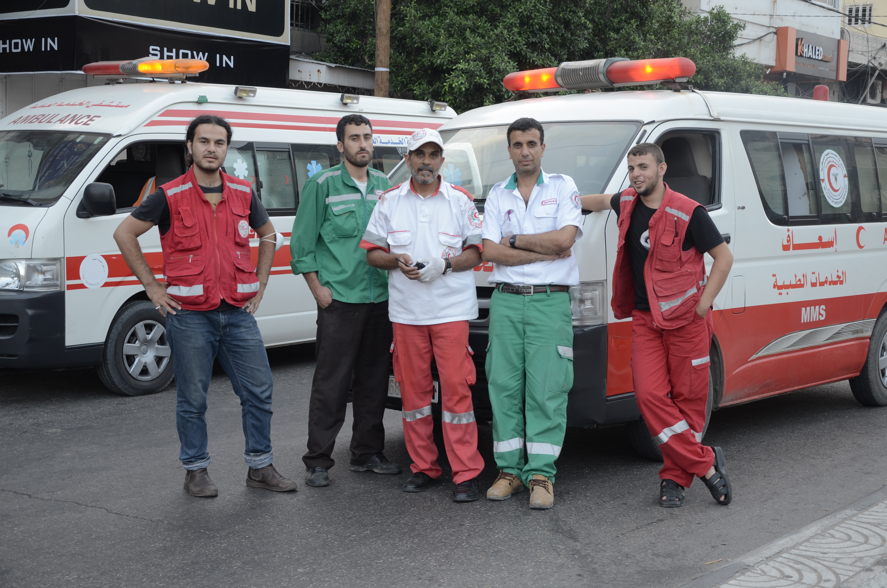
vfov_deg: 25.6
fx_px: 1291
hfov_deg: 37.9
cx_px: 444
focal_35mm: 52
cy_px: 294
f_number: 4.5
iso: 200
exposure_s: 1/40
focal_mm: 35
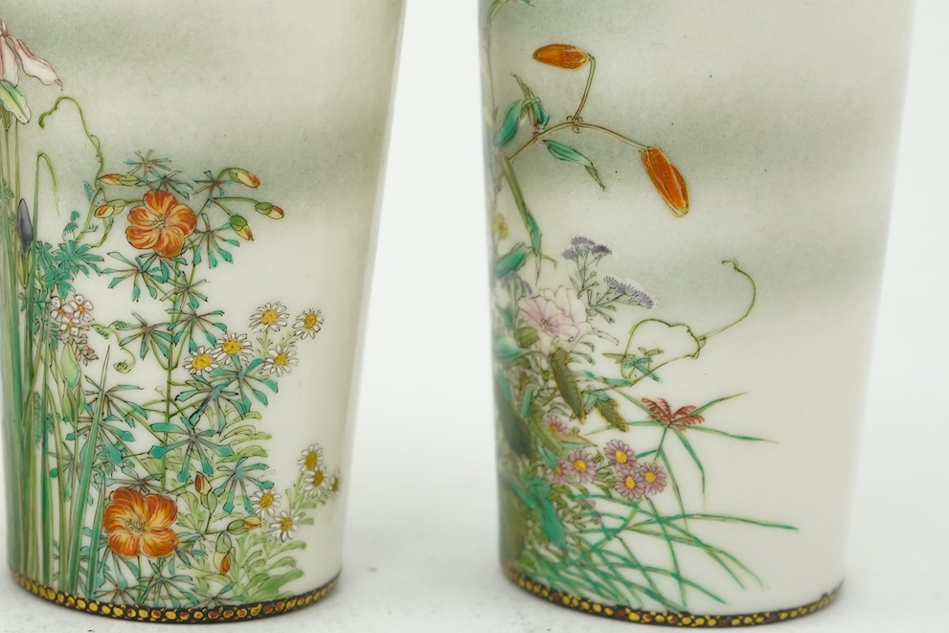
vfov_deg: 12.5
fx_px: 2874
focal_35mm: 109
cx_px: -43
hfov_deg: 18.2
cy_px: 183
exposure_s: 1/50
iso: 640
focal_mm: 36
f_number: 5.6
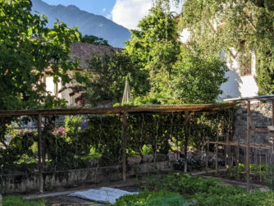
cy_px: 139
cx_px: 268
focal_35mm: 62
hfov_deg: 29.3
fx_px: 491
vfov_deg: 23.6
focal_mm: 4.38
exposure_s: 1/1466
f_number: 1.73
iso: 50
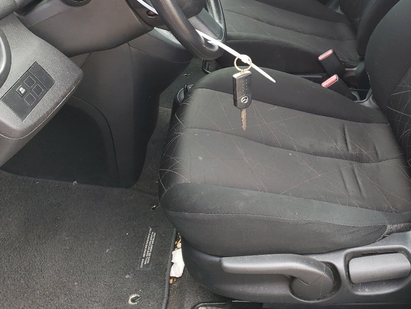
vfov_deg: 30.8
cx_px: 289
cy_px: 64
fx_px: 546
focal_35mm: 46
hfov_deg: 40.5
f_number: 1.5
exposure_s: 1/169
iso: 50
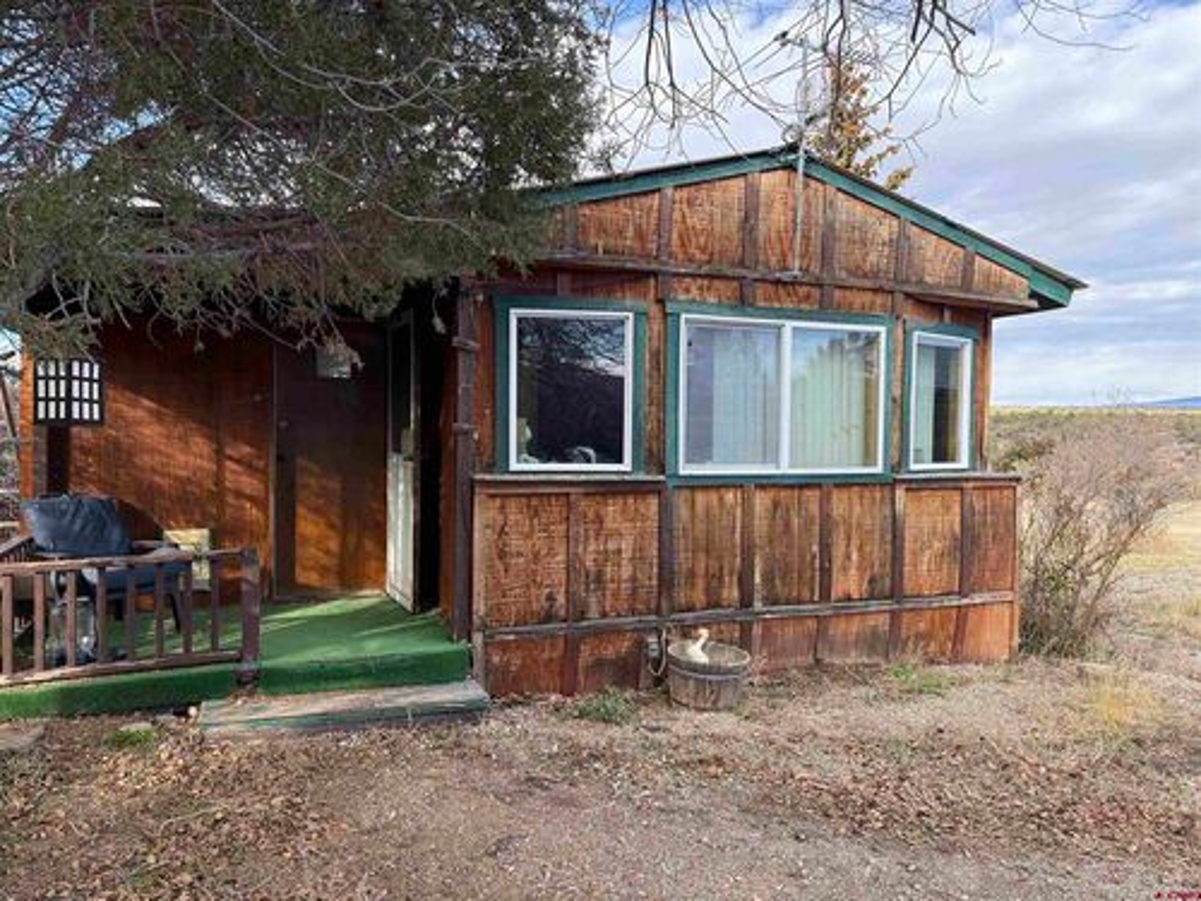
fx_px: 833
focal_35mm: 24
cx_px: 600
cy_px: 450
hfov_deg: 71.6
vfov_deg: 56.8
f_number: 1.78
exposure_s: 1/765
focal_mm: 6.76
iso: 100
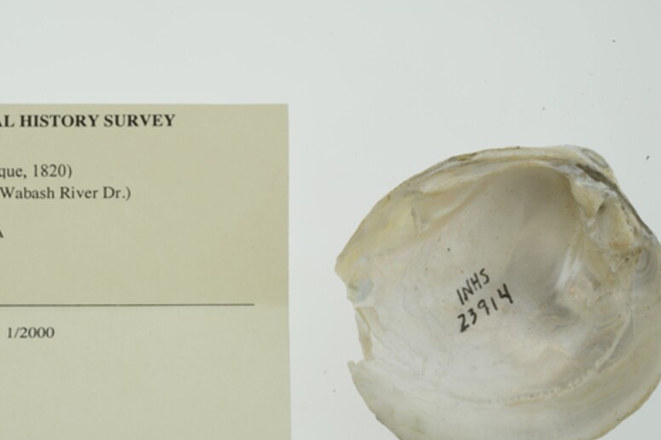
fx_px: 1707
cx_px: 197
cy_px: 301
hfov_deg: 21.8
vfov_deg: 14.7
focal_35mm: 93
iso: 100
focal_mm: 60
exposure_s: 1/10
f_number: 32
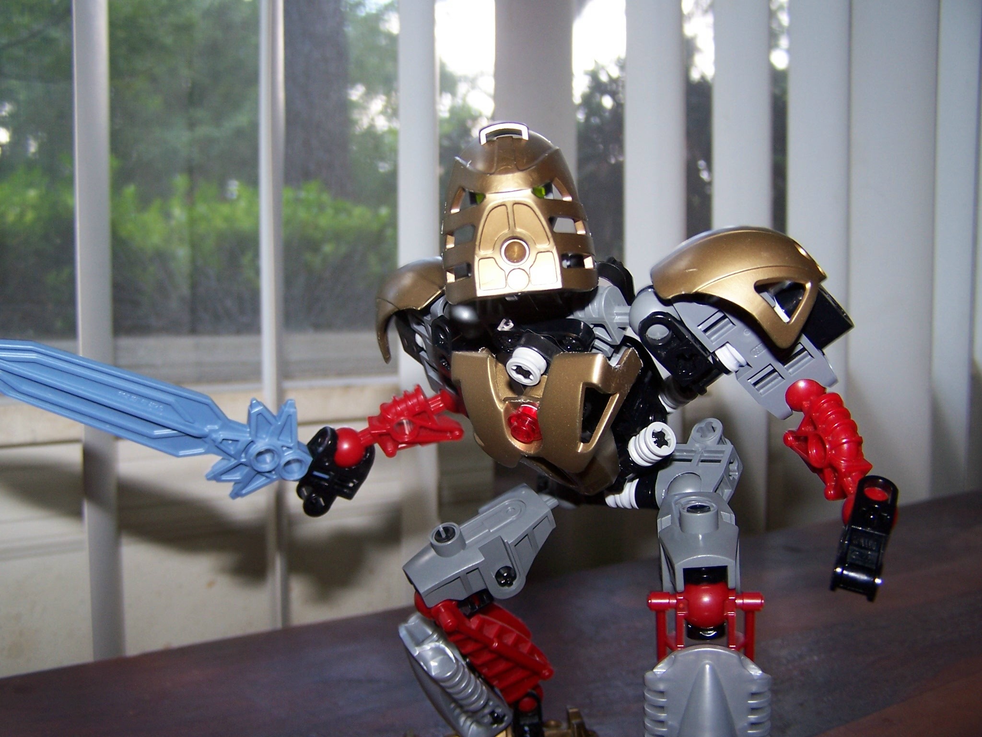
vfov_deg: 37.7
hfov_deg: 49.0
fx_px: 1078
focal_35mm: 38
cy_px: 368
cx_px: 491
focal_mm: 6.3
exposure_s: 1/60
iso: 80
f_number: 2.8
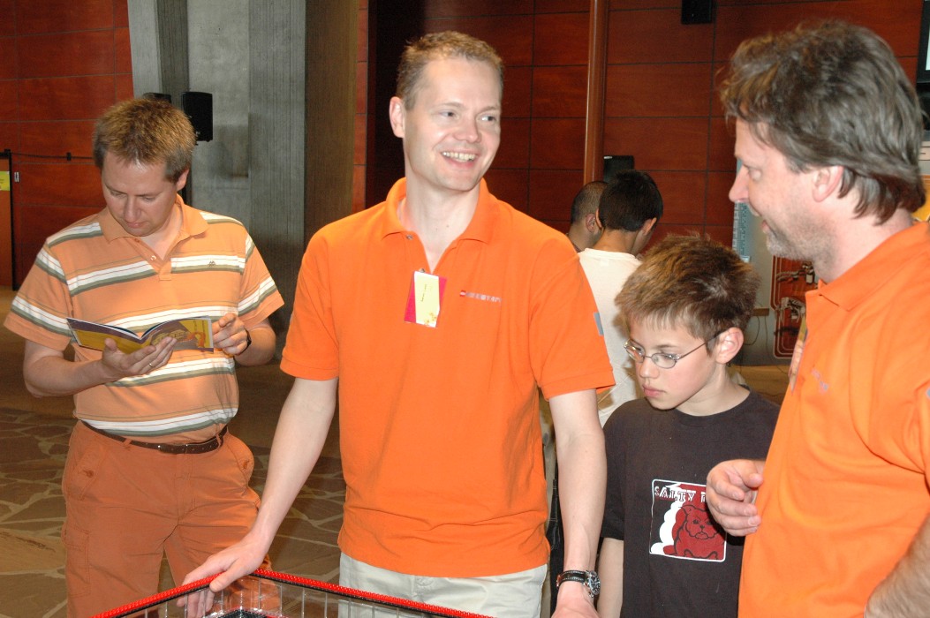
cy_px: 309
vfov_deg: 30.8
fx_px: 1123
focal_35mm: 44
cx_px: 465
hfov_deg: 45.0
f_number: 4.5
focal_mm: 29
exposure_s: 1/60
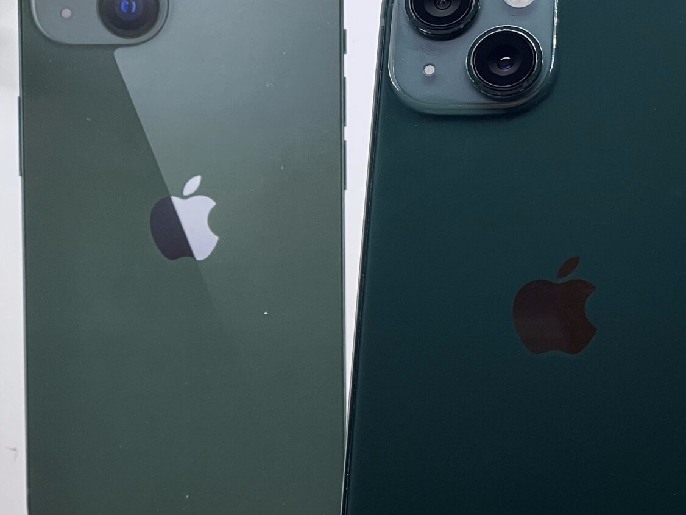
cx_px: 512
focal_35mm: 175
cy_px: 374
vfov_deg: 8.5
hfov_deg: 11.3
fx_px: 3469
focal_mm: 9
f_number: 2.8
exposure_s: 1/100
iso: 125
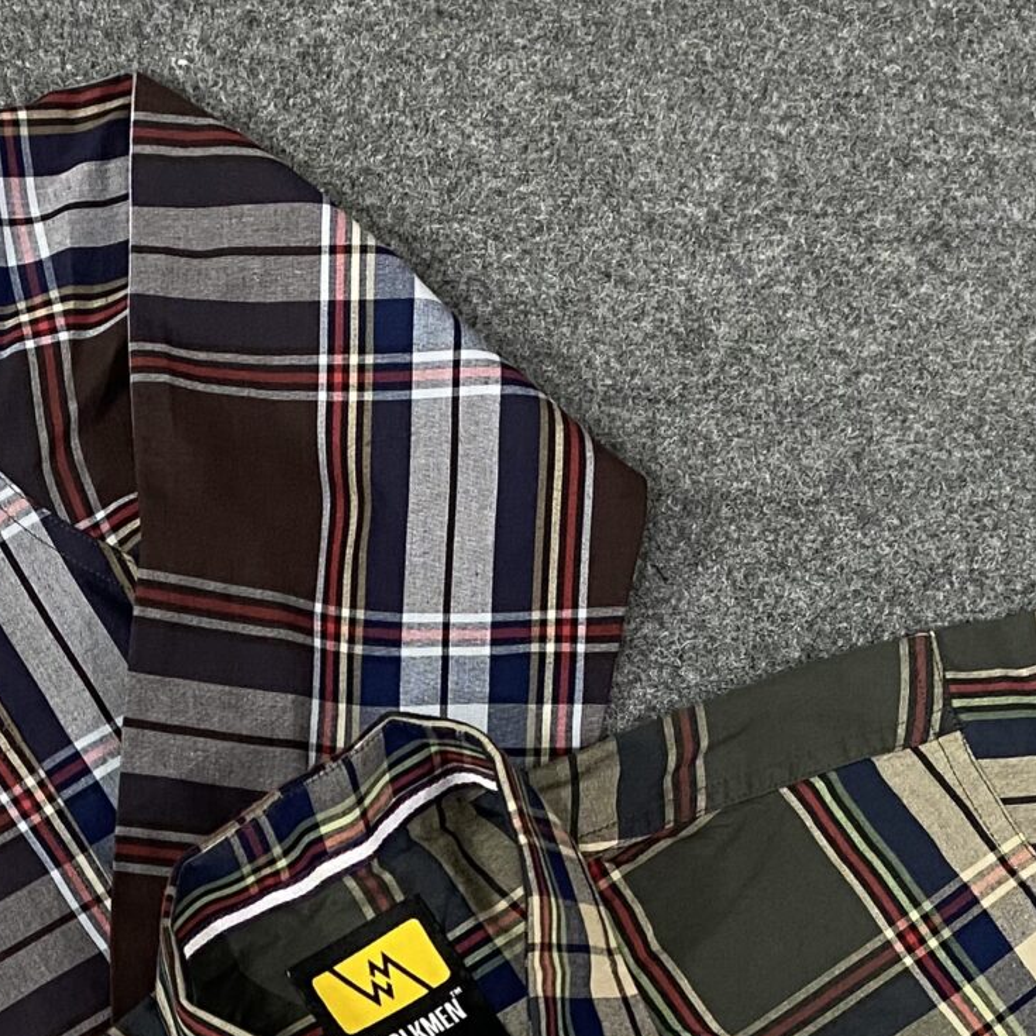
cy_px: 1350
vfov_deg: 19.9
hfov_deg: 21.2
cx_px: 116
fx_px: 2709
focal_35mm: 80
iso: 80
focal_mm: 4.25
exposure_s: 1/50
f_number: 1.8
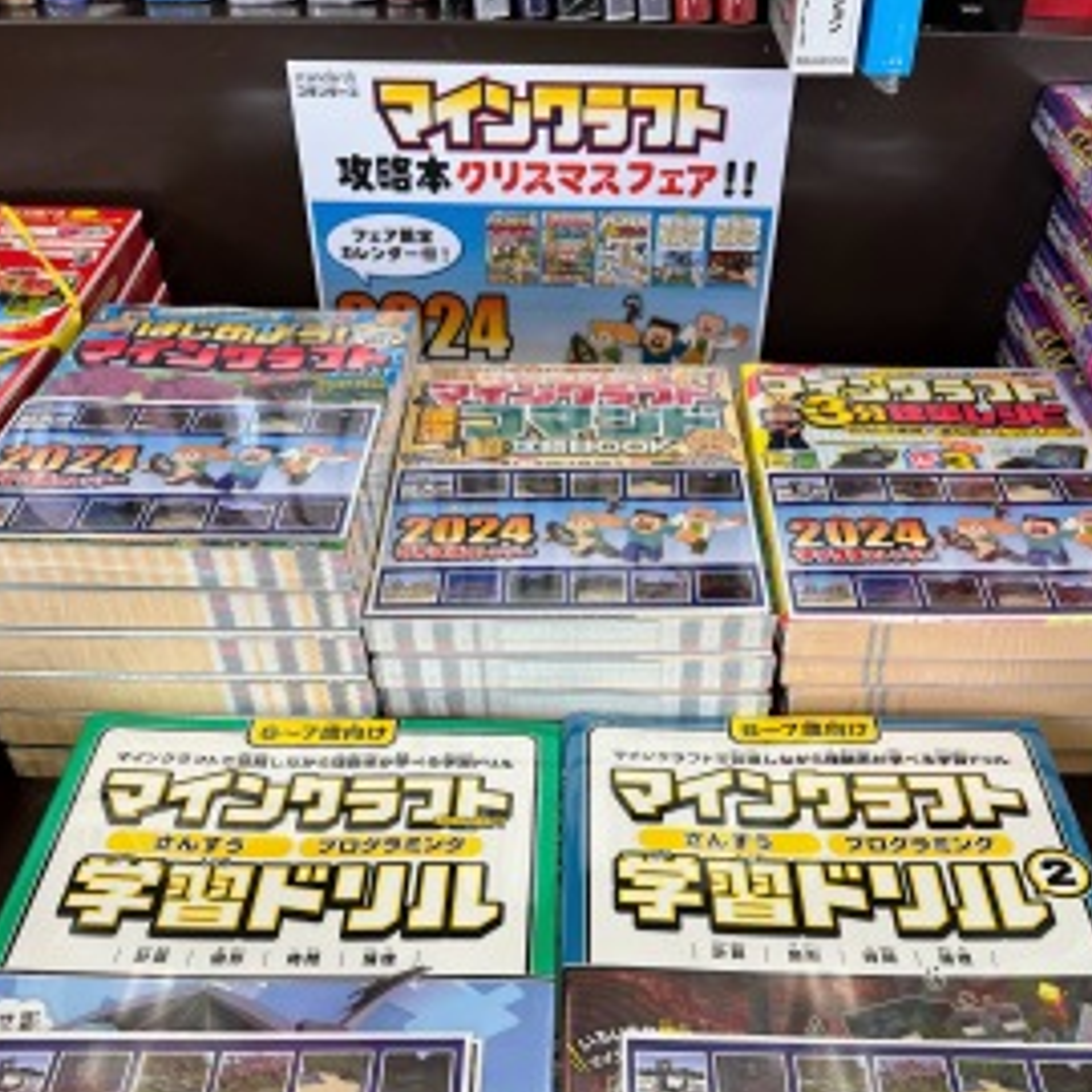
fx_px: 1213
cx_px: 554
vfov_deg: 47.3
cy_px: 768
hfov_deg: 48.4
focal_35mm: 34
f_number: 1.6
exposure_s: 1/100
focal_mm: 5.1
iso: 40
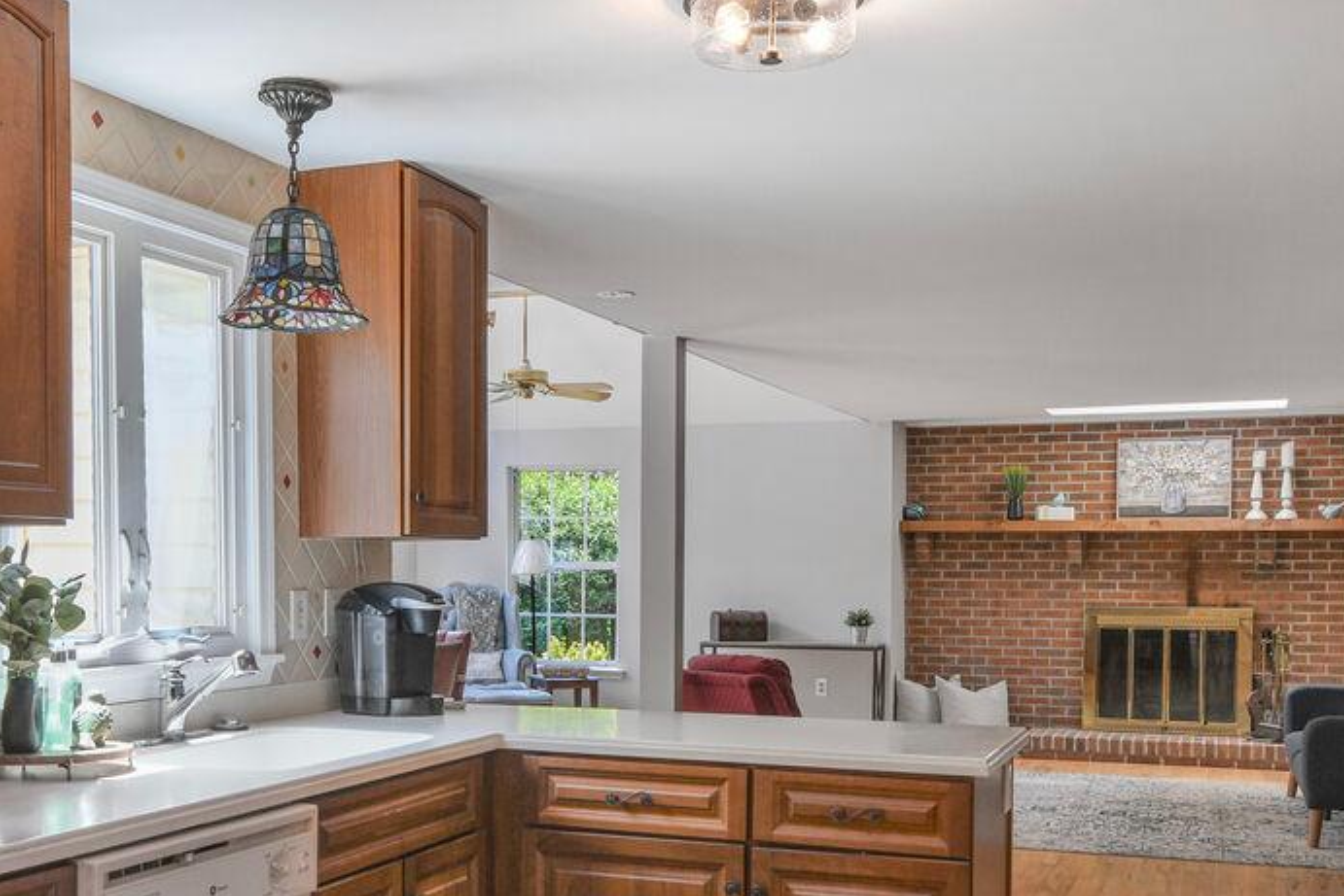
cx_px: 527
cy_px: 556
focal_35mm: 40
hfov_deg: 48.1
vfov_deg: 33.3
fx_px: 1494
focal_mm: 16
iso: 200
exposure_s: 1/20
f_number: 9
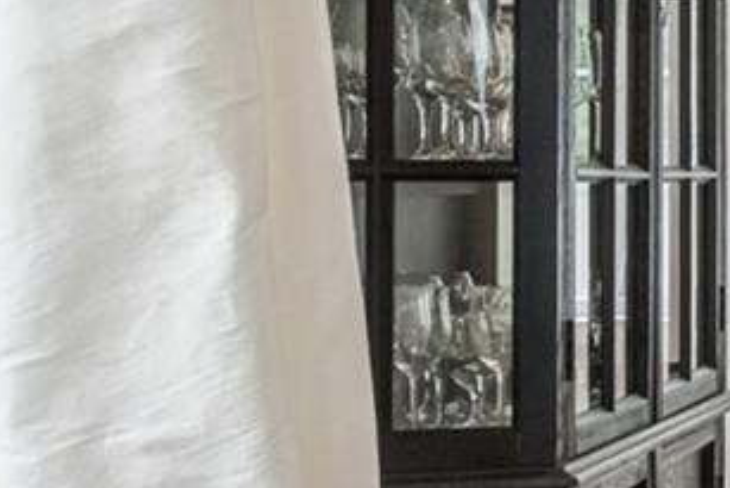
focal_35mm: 100
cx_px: 2216
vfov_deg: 13.7
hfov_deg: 11.3
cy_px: 194
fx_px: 2029
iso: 640
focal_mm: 15
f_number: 14
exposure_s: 1/30
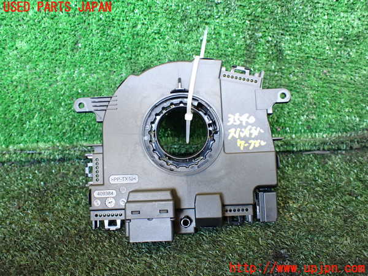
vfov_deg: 46.8
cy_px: 138
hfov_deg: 60.0
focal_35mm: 30
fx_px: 319
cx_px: 184
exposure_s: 1/60
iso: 800
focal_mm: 5.4
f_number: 2.3
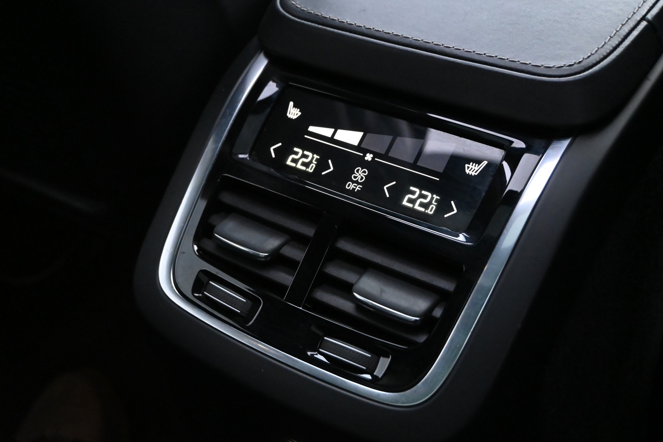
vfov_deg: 29.9
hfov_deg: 43.6
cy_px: 221
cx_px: 332
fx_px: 829
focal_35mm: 45
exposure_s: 1/15
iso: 6400
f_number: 4.8
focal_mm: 30
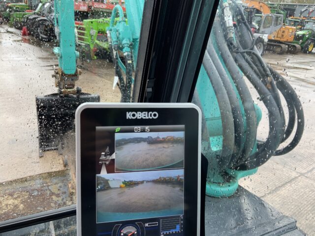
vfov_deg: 48.2
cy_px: 118
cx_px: 158
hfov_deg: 61.7
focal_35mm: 29
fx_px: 264
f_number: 1.8
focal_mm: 3
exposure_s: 1/105
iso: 25
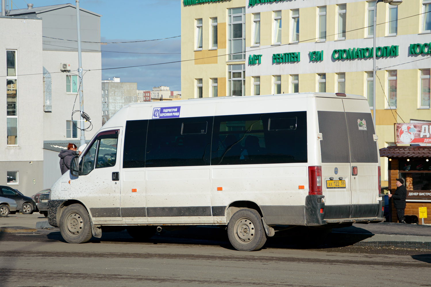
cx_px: 216
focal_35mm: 105
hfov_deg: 19.5
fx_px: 1256
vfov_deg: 13.0
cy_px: 144
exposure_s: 1/1000
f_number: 5.6
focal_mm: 70
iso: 100
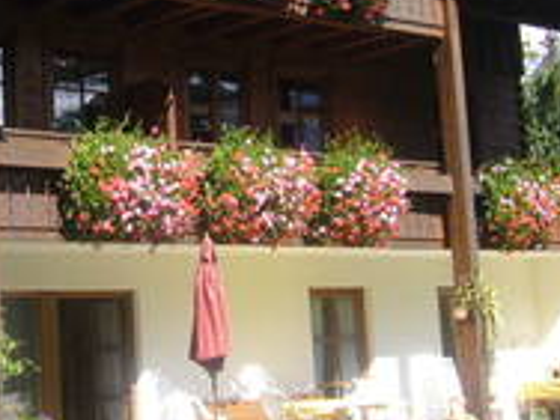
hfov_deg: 22.6
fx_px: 1375
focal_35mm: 85
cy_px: 89
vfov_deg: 17.2
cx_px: 89
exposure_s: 1/320
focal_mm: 6.6
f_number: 6
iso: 200
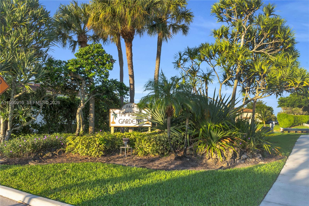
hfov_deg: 73.8
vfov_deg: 53.1
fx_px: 206
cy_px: 103
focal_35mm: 24
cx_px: 154
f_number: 11
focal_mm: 16
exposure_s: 1/30
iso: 100
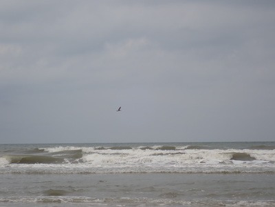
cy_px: 104
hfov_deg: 19.6
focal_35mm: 100
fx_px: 794
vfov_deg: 14.8
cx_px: 138
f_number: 4.9
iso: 100
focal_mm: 18
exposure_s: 1/200
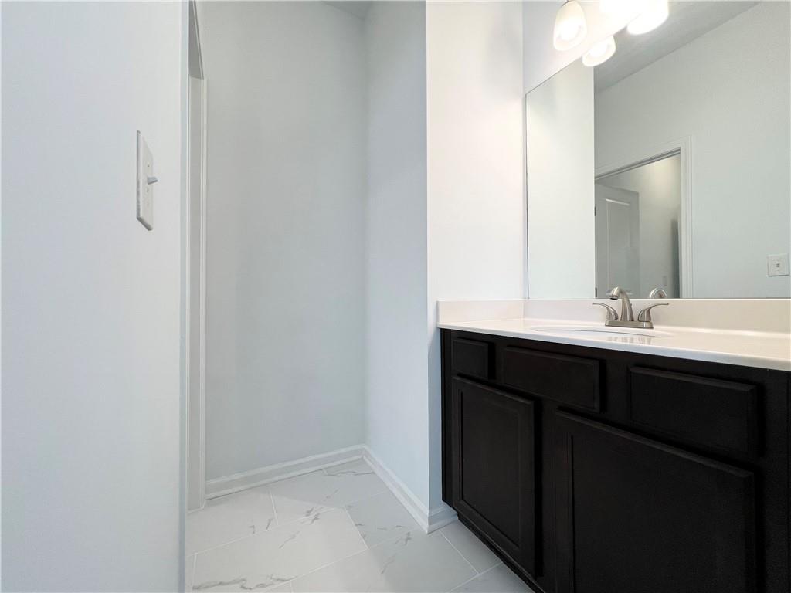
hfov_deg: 106.2
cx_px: 396
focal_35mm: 13
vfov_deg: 89.9
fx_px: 297
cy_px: 296
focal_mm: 1.57
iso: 80
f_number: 1.8
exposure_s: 1/120
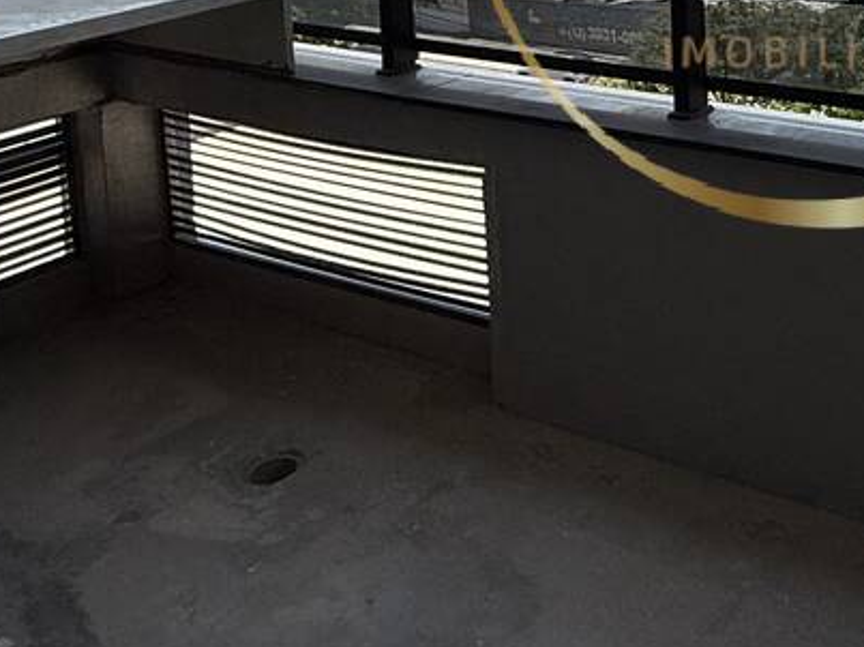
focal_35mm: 50
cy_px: -137
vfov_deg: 25.9
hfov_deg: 35.2
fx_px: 1248
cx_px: 828
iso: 50
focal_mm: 2.22
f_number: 2.2
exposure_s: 1/2506
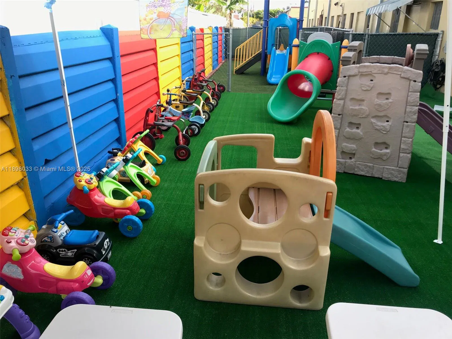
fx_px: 366
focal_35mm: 28
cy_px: 170
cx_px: 226
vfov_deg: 49.7
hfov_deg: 63.4
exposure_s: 1/163
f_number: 1.8
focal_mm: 3.99
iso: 20
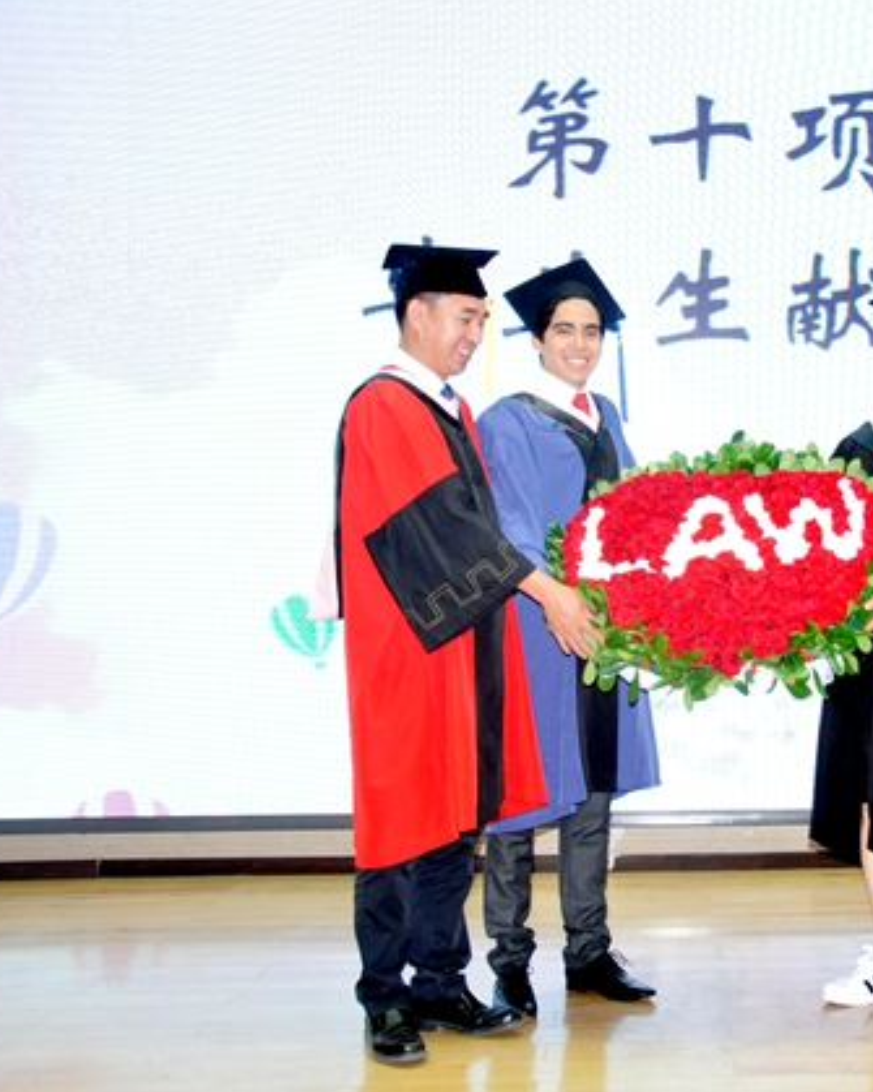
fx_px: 1735
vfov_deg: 34.9
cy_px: 541
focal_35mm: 54
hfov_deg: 27.2
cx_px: 795
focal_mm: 25
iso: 1250
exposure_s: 1/125
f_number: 4.5
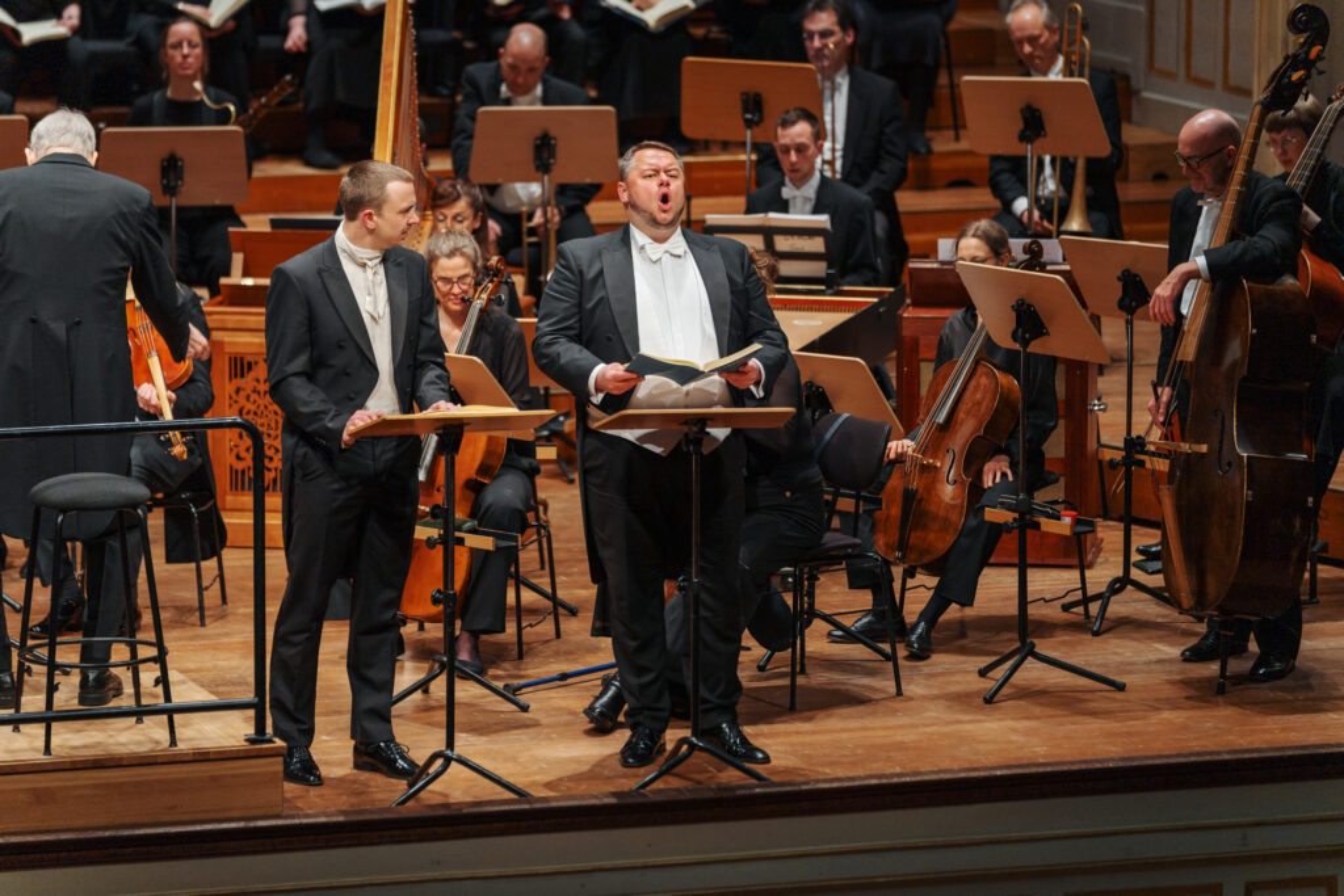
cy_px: 448
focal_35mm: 194
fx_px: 7243
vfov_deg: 7.1
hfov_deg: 10.6
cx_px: 672
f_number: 2.8
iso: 800
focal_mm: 194
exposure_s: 1/160
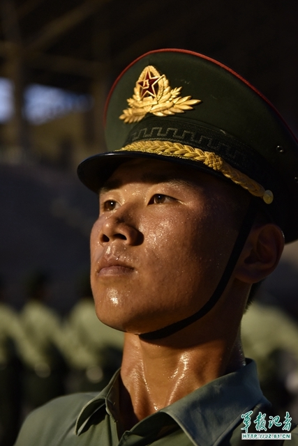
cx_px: 149
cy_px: 223
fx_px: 745
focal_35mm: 60
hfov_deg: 22.6
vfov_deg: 33.4
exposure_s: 1/80
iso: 1000
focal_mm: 60
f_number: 2.8
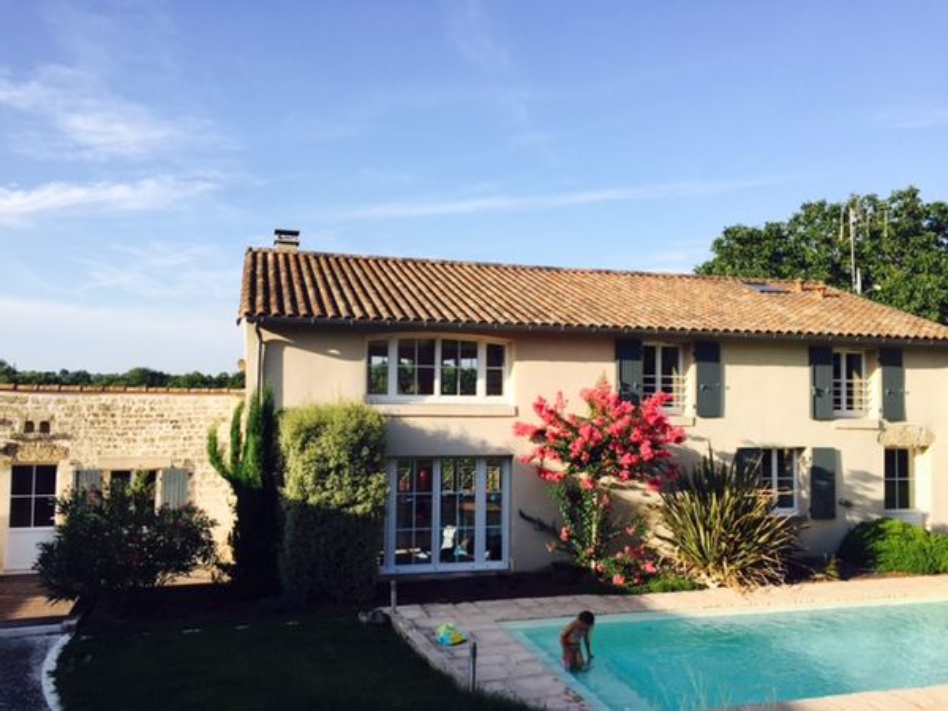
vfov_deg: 48.2
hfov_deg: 61.7
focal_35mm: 29
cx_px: 474
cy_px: 356
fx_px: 794
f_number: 2.2
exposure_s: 1/1041
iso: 32
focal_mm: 4.15
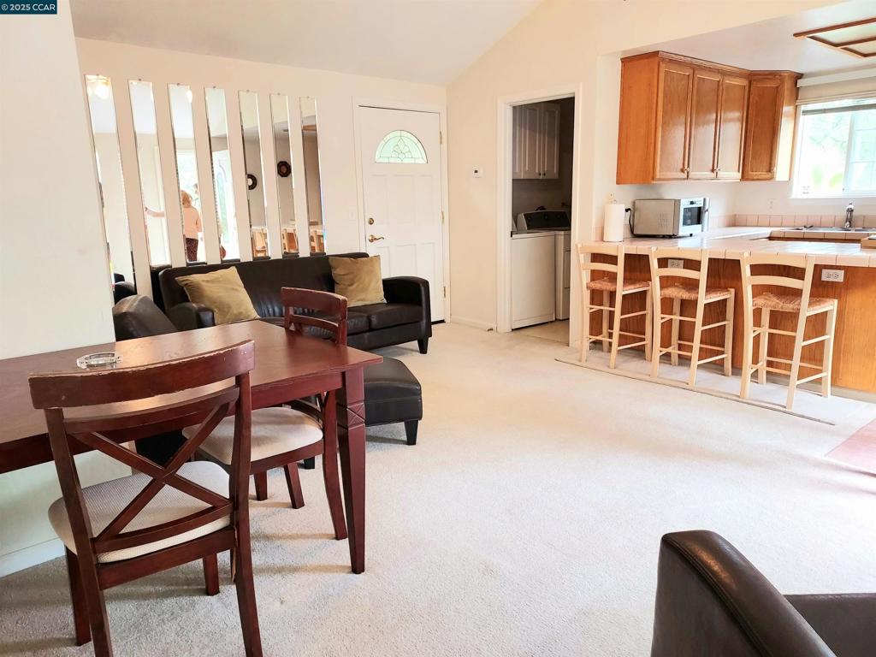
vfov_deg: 56.8
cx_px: 438
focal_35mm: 24
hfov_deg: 71.6
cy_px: 328
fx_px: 607
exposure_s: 1/60.2
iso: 200
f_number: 1.8
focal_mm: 4.6
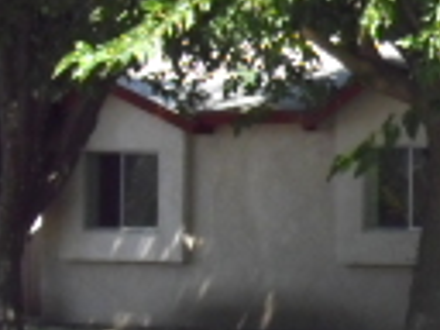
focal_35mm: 190
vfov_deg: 7.8
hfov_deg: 10.1
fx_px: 2415
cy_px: 206
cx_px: 657
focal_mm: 6.2
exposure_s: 1/800
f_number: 2.8
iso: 200
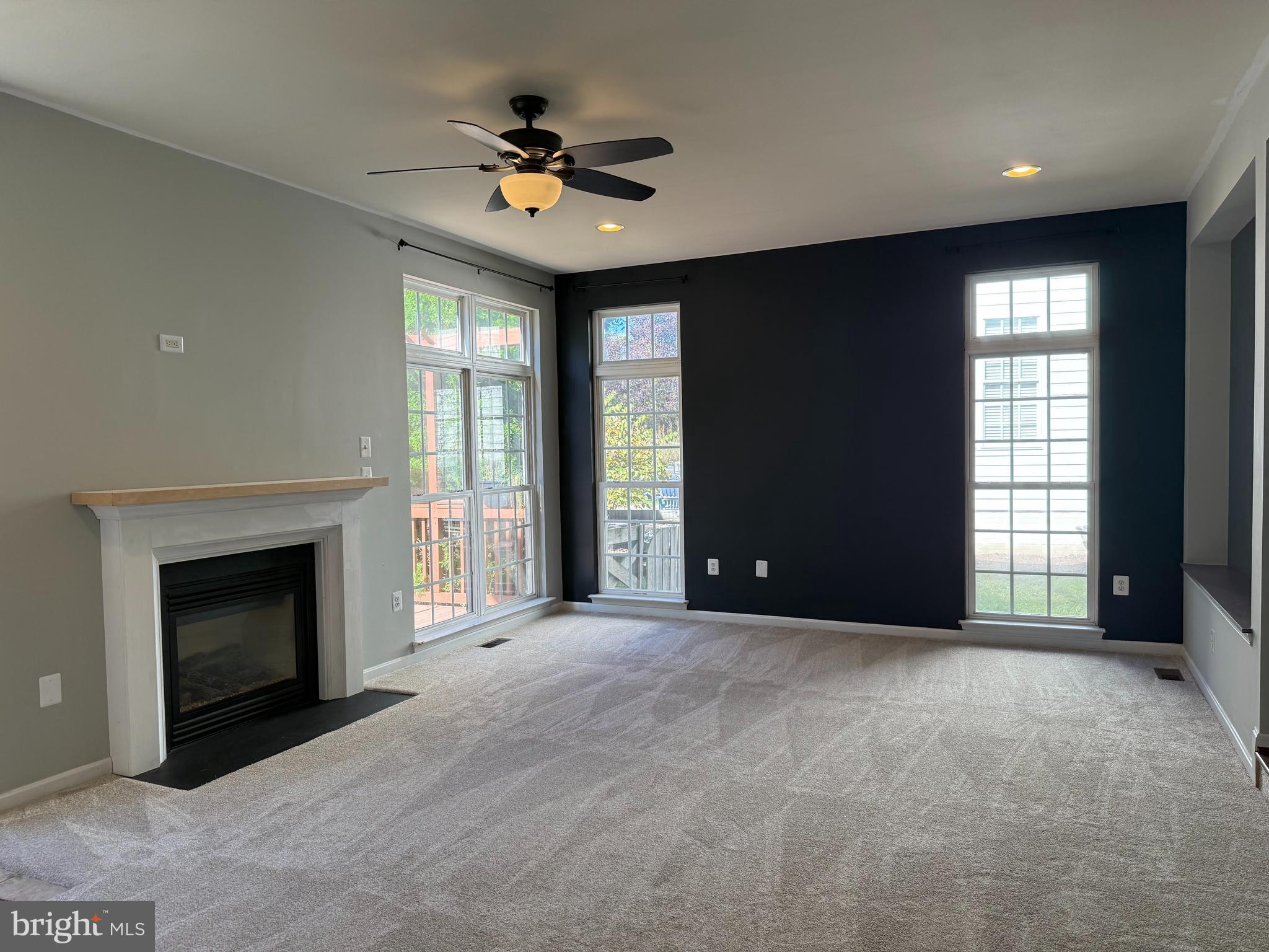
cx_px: 634
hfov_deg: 71.6
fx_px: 880
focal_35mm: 24
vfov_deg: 56.8
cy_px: 476
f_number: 1.78
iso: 100
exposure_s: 1/243
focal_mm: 6.76
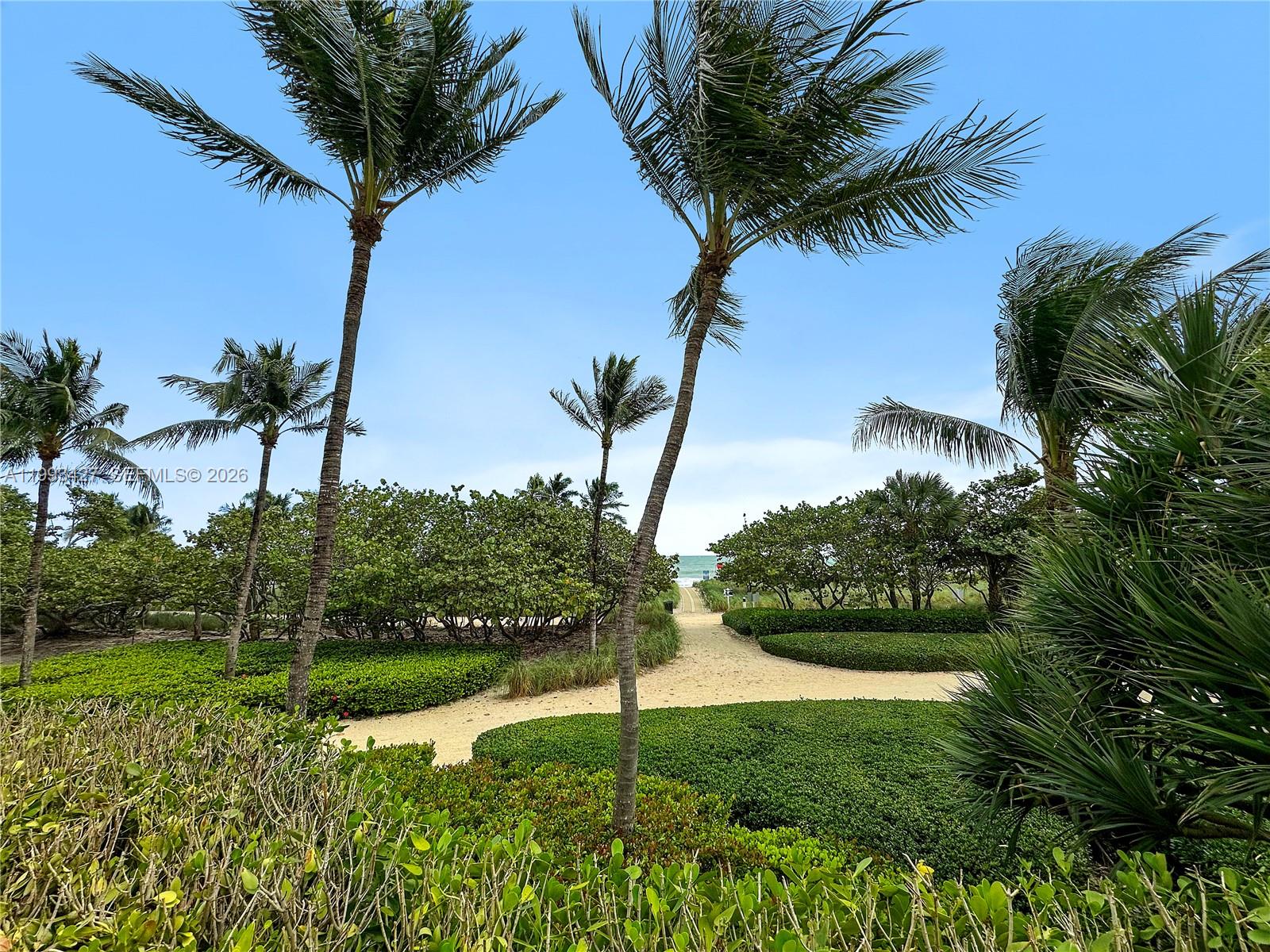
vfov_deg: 85.7
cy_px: 476
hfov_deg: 102.1
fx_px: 514
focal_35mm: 14
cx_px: 635
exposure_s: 1/3000
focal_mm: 2.22
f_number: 2.2
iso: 50
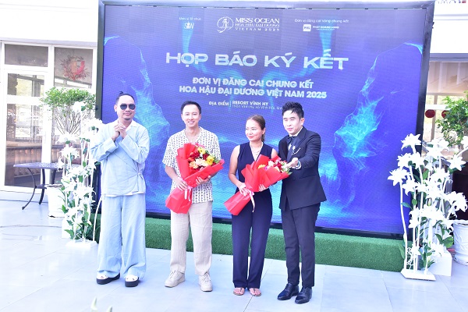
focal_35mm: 40
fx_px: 520
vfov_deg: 33.4
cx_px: 234
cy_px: 156
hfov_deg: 48.5
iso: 3200
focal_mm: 40
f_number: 9
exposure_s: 1/200
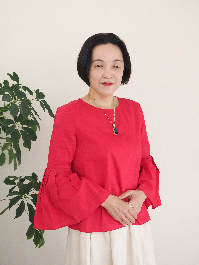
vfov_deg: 33.2
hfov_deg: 25.2
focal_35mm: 58
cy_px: 132
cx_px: 100
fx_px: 445
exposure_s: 1/50
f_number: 3.2
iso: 2000
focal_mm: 29
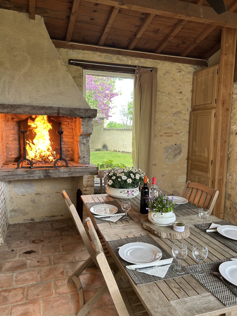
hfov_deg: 53.1
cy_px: 158
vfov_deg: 67.3
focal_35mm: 26
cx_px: 118
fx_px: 237
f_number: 1.5
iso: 80
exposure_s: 1/121
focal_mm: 5.7
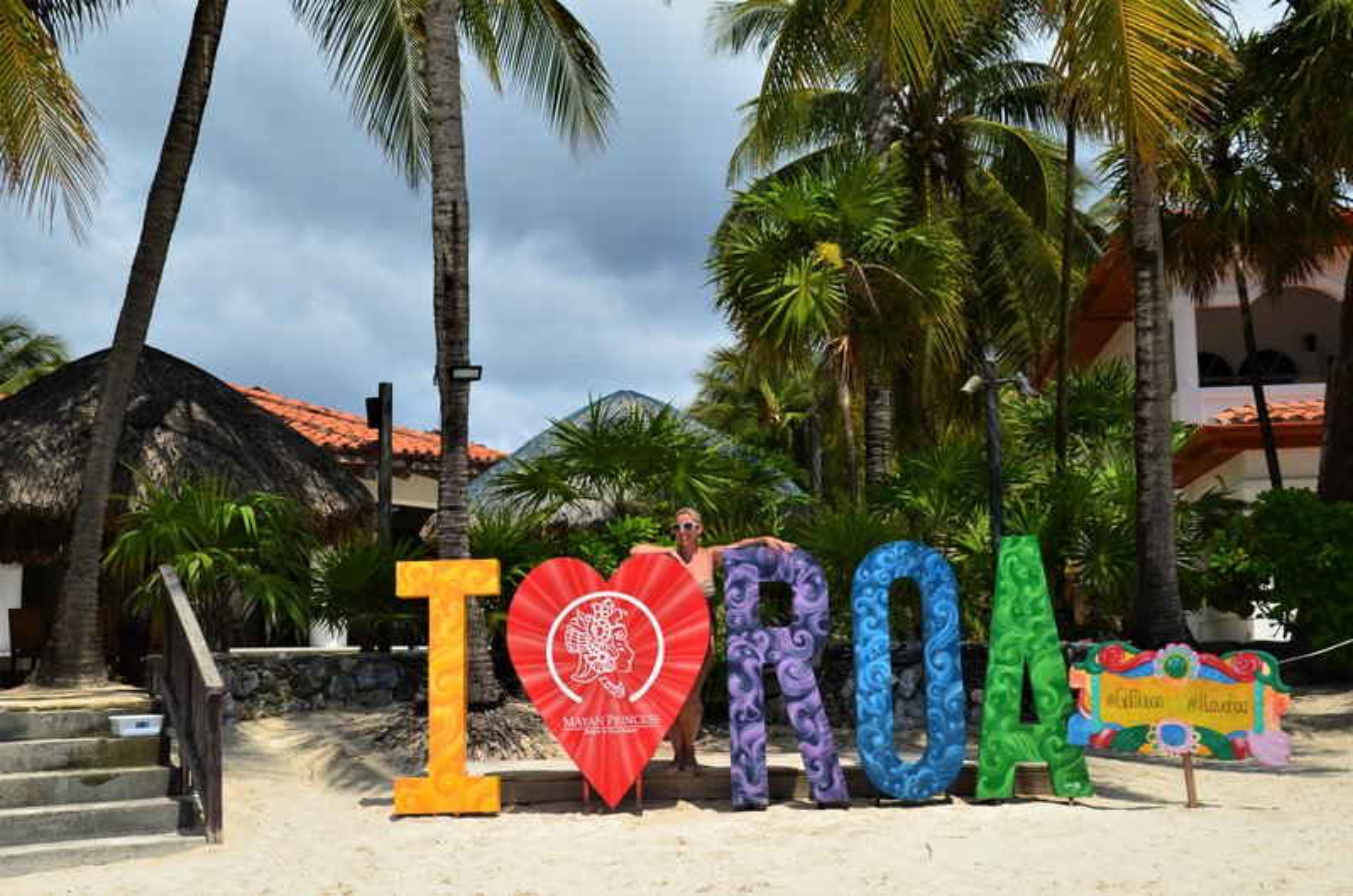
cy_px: 448
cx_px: 676
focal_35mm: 48
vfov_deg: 28.0
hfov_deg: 41.2
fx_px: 1800
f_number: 10
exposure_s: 1/200
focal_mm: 32
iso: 250
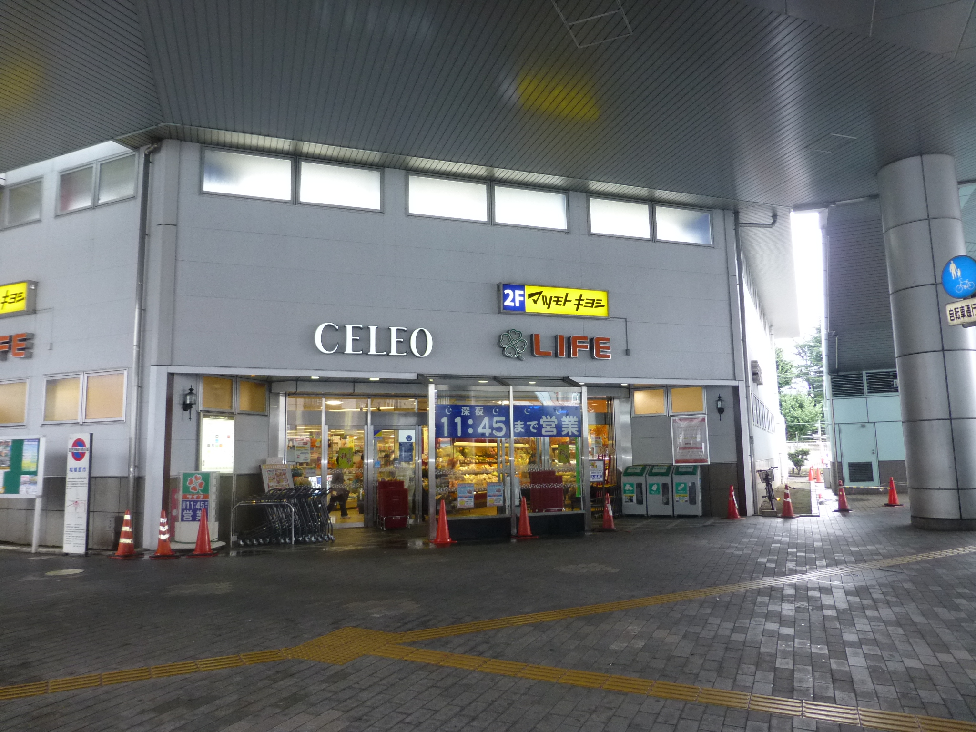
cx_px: 488
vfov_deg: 56.8
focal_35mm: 24
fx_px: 677
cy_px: 366
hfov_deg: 71.6
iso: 200
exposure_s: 1/60
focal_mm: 4.3
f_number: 3.3
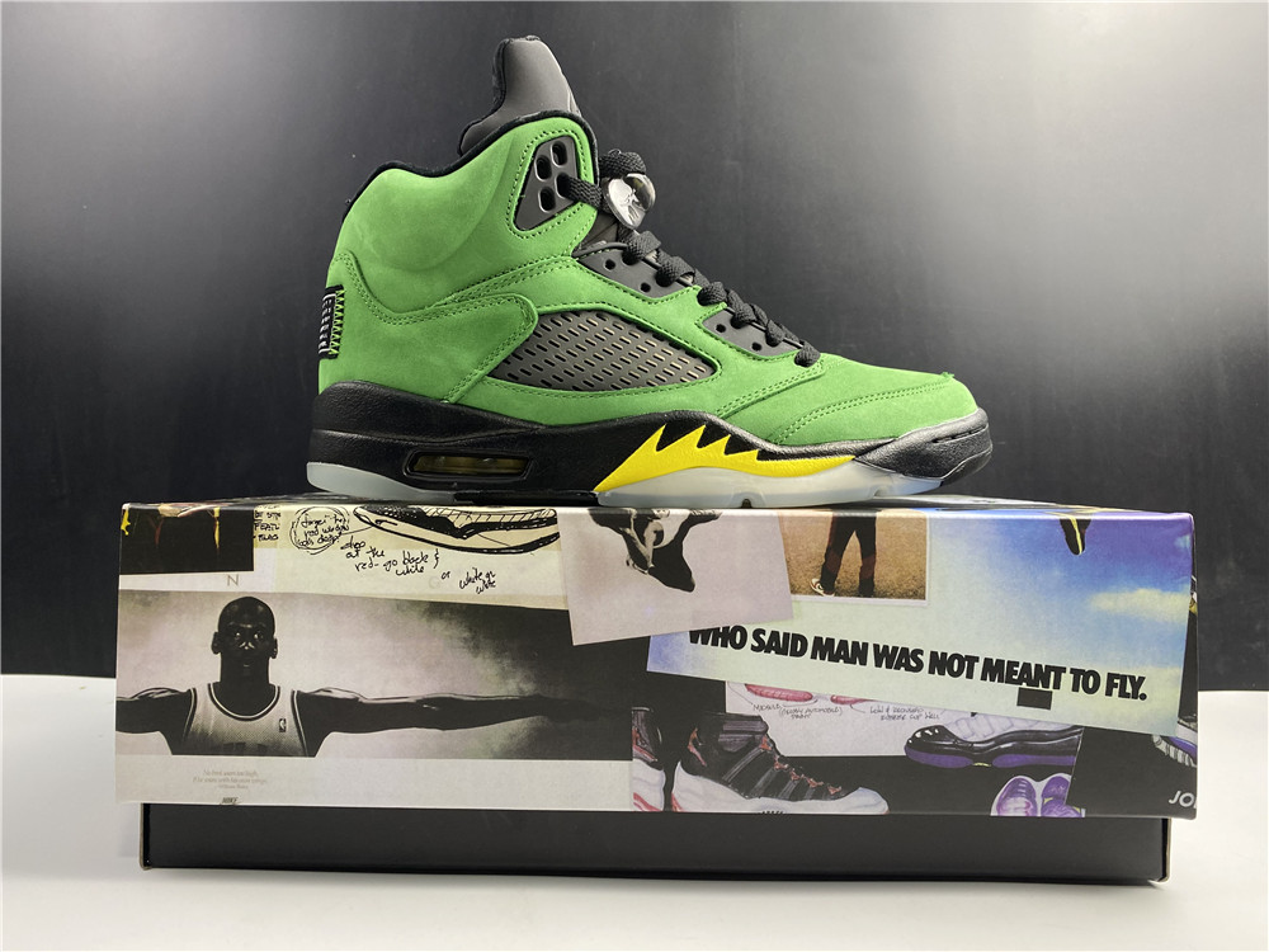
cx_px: 634
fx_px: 953
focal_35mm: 26
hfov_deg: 67.3
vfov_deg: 53.1
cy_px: 476
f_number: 1.8
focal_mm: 4.25
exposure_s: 1/50
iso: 64
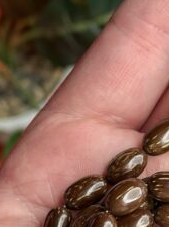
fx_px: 1116
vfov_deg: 11.5
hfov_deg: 8.6
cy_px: 177
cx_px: 208
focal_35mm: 171
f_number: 1.78
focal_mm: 6.76
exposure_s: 1/136
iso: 64
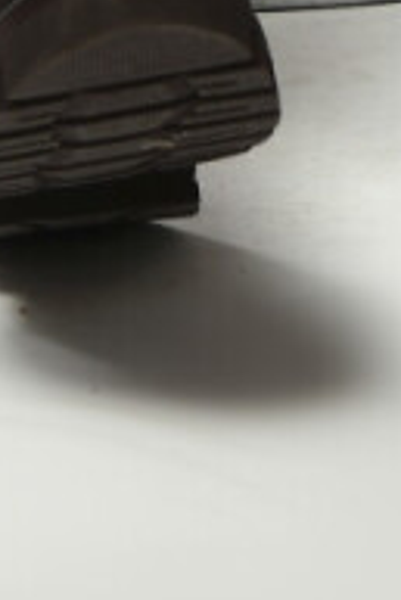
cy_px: -1144
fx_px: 4353
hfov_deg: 5.3
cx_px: 261
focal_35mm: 261
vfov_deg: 7.1
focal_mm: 42
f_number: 5.6
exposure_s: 1/125
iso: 400
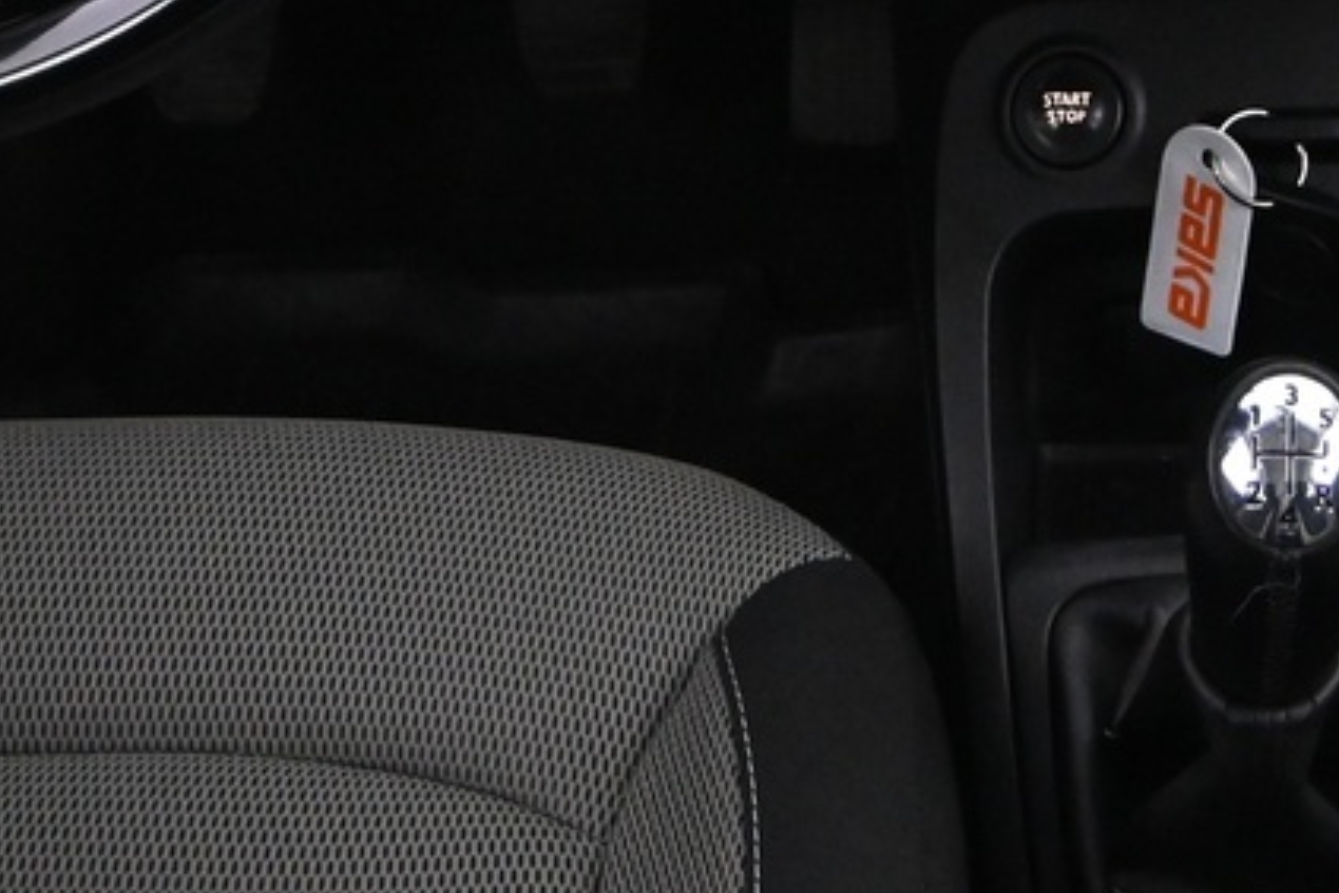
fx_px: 3422
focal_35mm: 92
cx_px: 1209
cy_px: -522
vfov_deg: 13.8
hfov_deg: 21.6
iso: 3200
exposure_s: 1/30
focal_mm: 16
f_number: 3.5
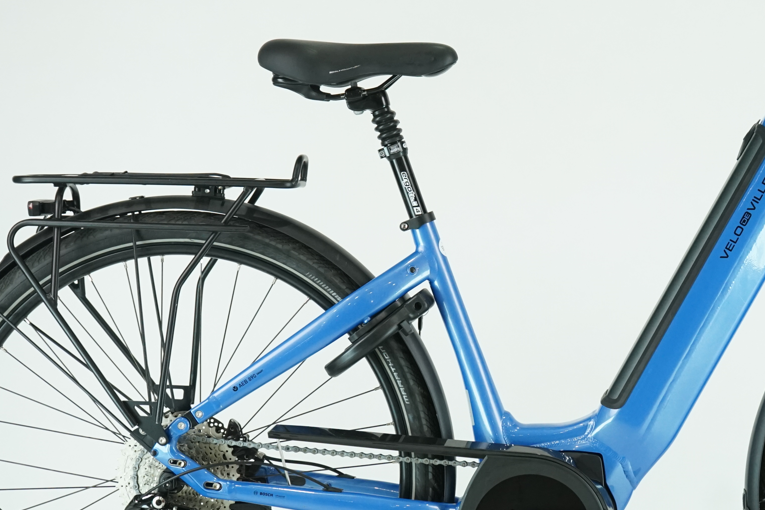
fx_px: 2252
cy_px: 250
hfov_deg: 19.1
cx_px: 586
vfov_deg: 12.9
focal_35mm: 106
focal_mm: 54
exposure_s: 1/200
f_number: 5.6
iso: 1600
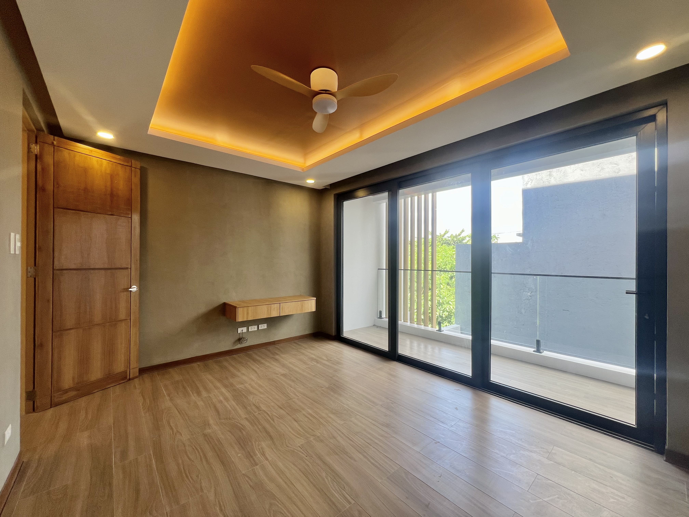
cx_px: 344
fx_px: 259
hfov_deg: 106.2
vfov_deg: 89.9
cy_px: 258
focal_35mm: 13
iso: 32
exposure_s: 1/99
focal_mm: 1.57
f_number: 1.8
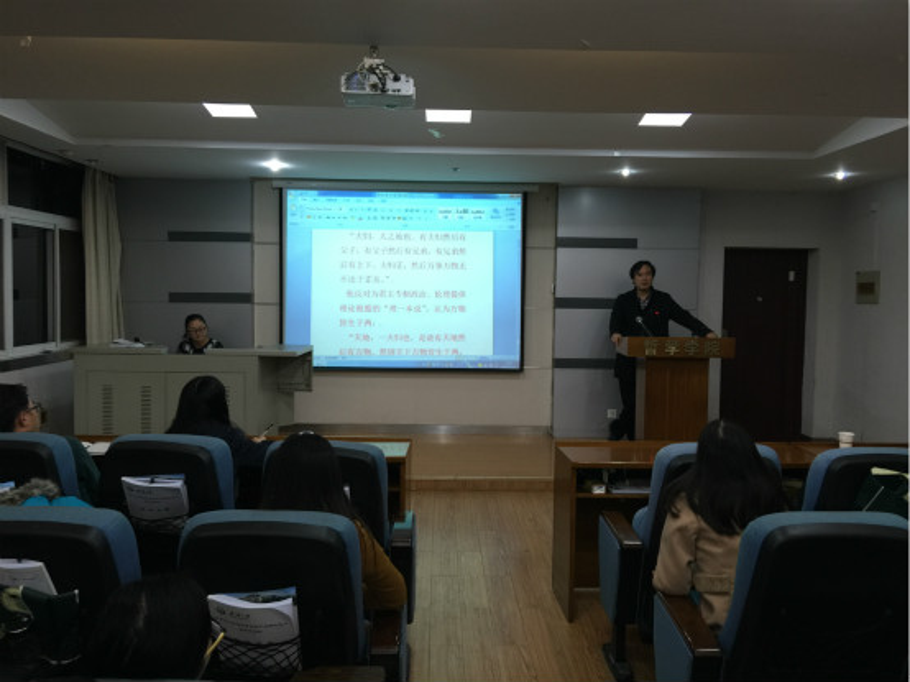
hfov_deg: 61.7
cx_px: 455
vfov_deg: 48.2
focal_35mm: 29
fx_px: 762
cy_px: 341
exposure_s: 1/17
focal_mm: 4.15
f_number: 2.2
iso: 40
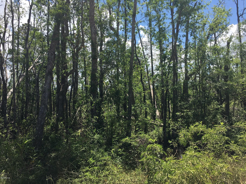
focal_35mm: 29
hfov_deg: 61.7
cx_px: 123
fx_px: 206
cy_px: 92
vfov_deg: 48.2
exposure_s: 1/1350
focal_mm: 4.15
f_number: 2.2
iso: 25
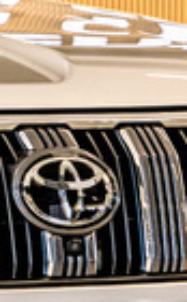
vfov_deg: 5.1
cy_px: 13
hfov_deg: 3.1
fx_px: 3357
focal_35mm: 410
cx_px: -459
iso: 500
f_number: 4
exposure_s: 1/125
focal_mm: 55
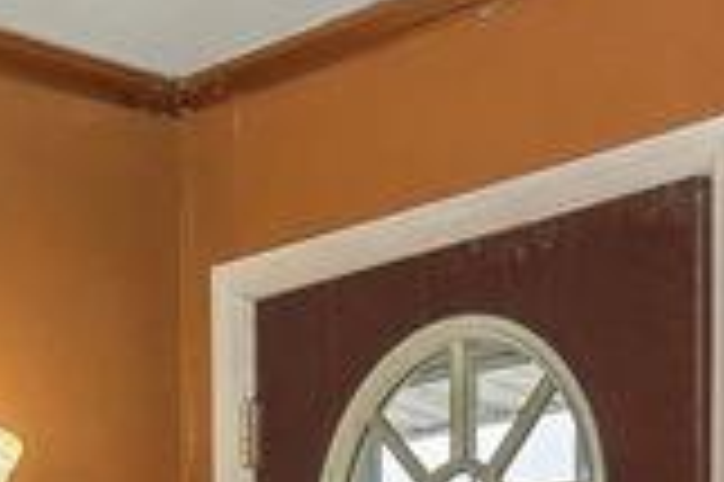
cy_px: 993
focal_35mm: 108
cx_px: 306
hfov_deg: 18.9
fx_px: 2170
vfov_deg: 11.3
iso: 400
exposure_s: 1/160
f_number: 8
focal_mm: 17
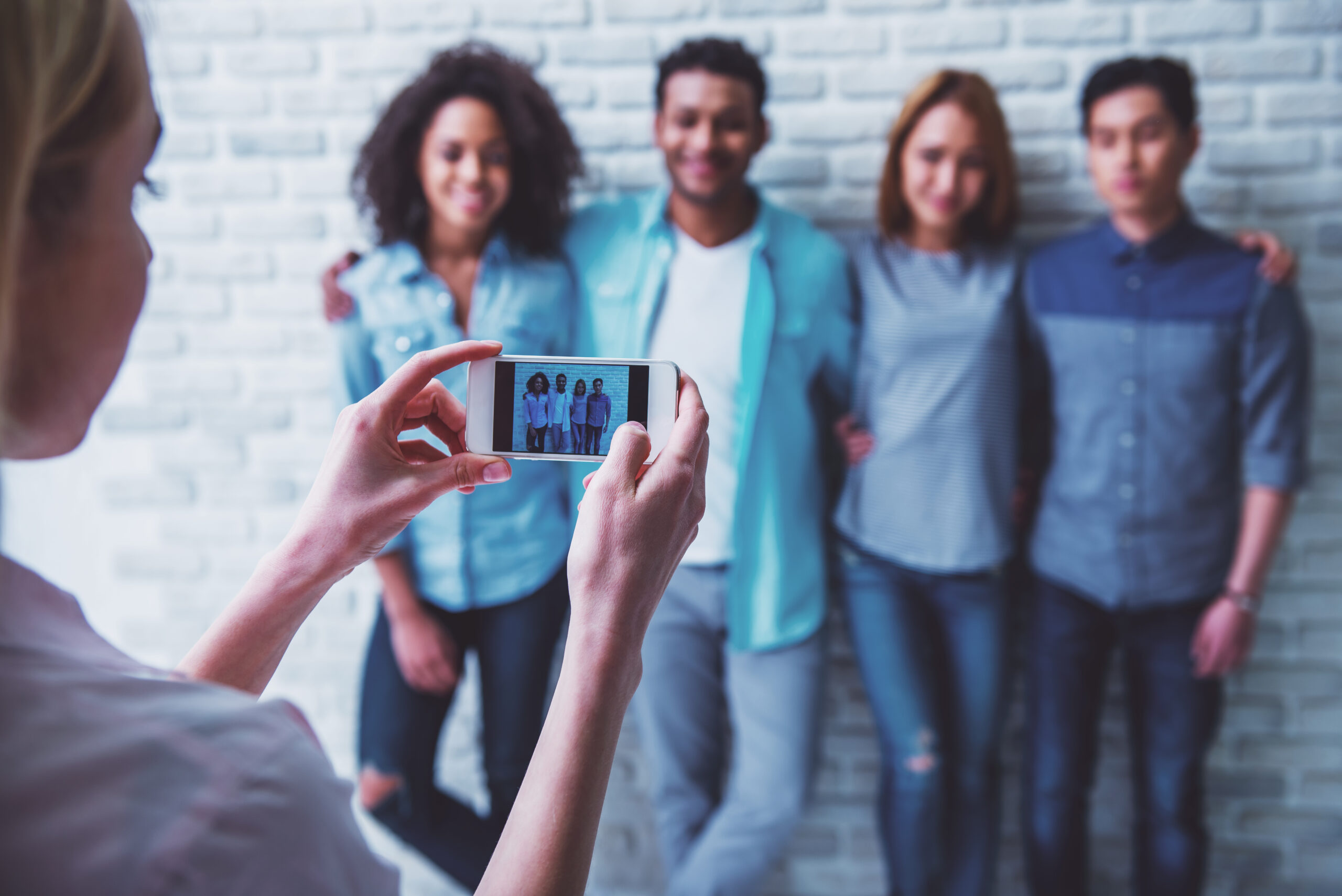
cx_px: 671
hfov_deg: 44.5
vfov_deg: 30.5
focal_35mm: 44
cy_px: 448
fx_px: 1641
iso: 160
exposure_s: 1/160
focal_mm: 44
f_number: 4
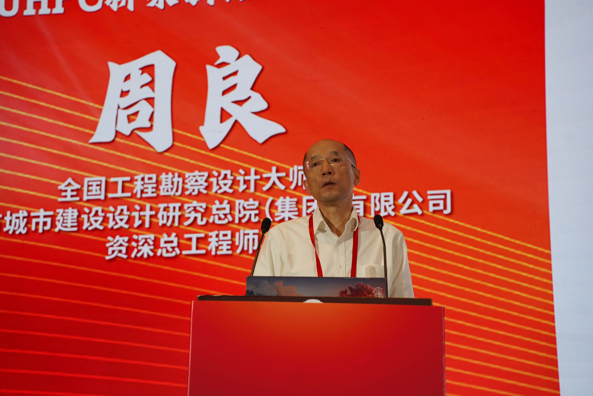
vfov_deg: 18.2
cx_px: 296
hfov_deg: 27.0
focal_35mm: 75
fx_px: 1235
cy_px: 198
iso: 400
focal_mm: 75
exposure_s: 1/200
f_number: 4.5
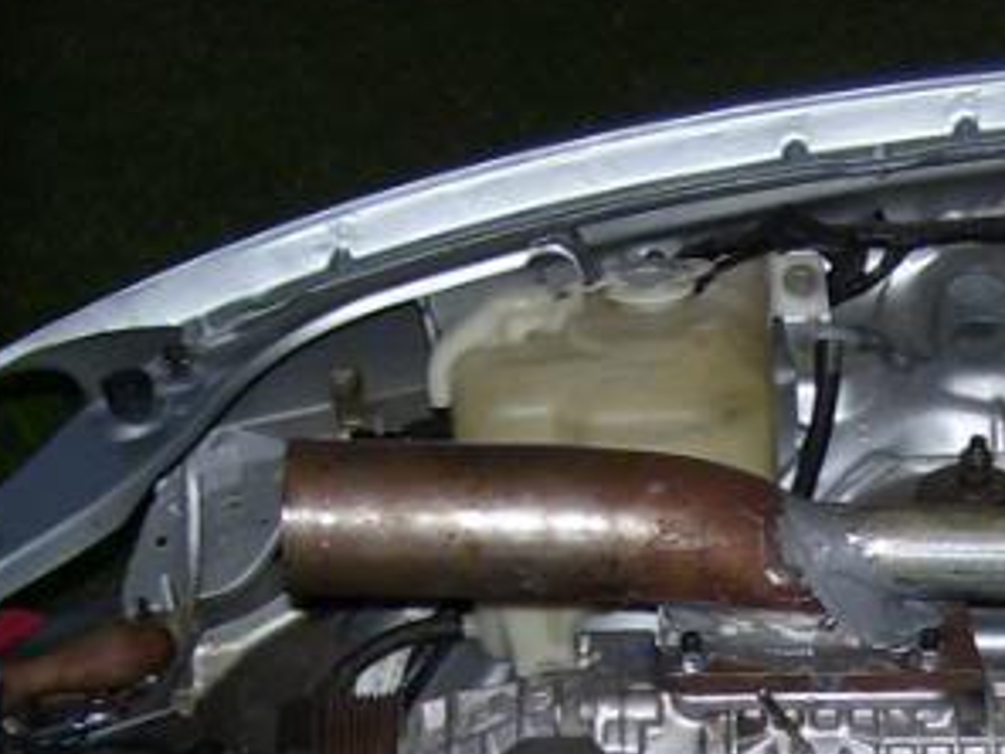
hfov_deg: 15.8
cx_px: 903
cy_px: 965
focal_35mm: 123
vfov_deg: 11.7
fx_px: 3571
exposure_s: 1/60
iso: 80
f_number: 2.7
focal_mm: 6
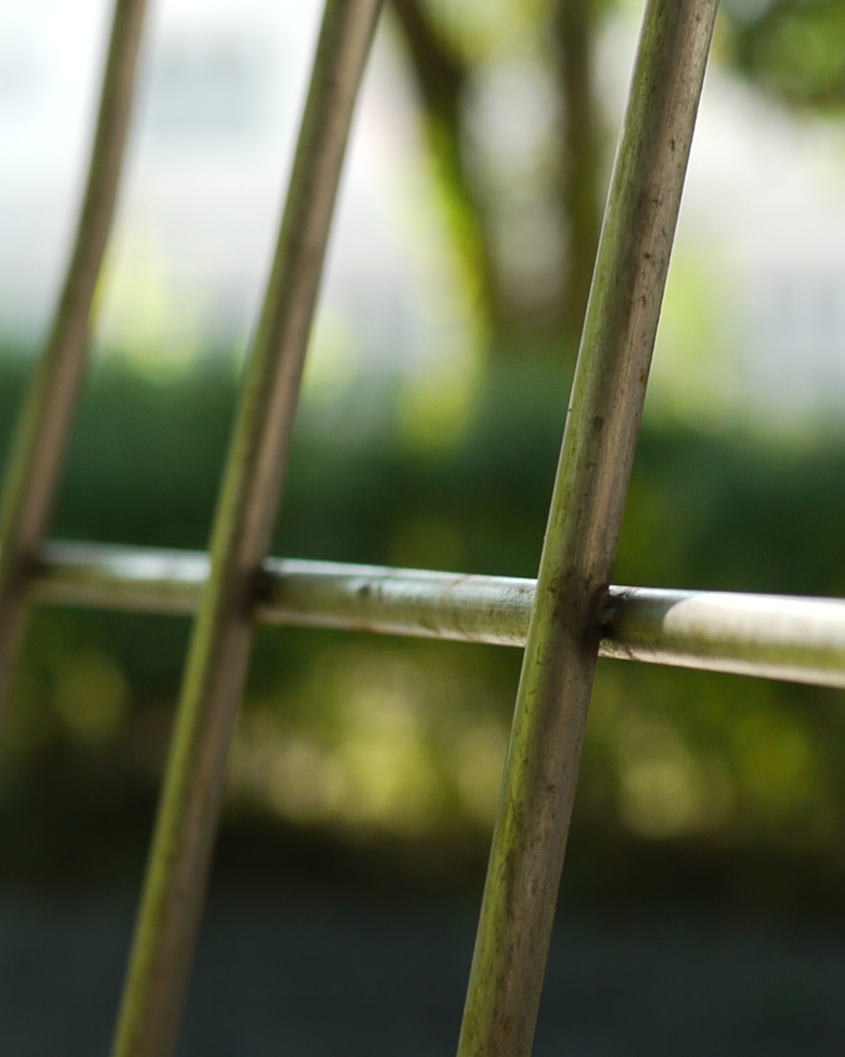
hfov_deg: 11.2
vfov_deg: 14.0
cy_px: 641
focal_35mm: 138
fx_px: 4316
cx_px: 647
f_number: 2.8
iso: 100
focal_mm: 20
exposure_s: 1/250
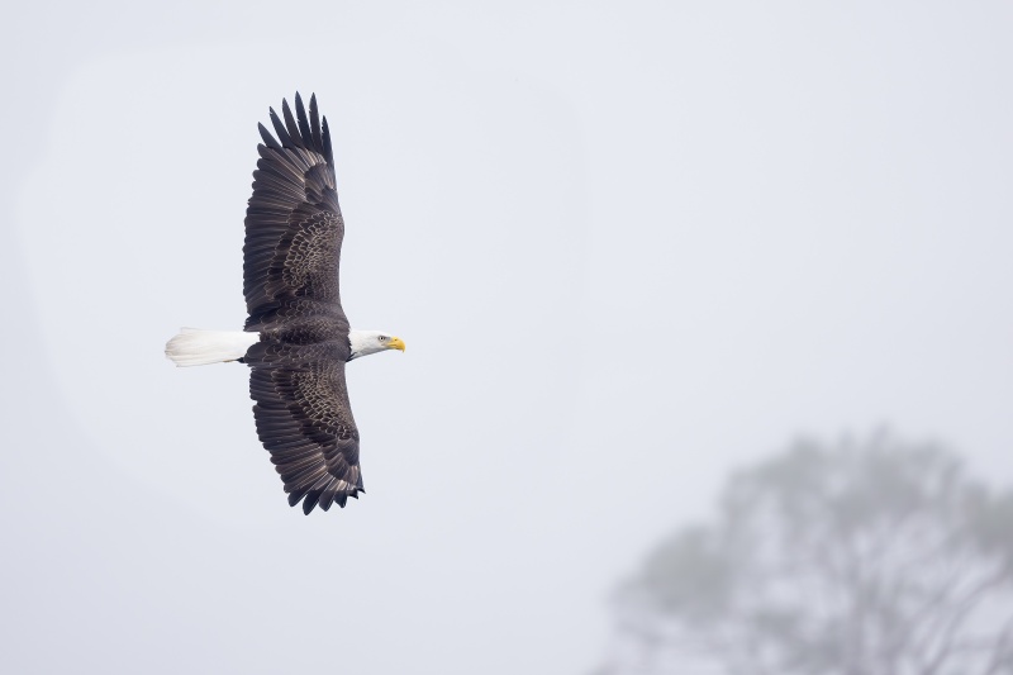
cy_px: 338
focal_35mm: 300
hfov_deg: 6.9
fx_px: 8439
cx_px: 506
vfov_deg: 4.6
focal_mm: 300
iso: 2000
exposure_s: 1/2500
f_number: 2.8
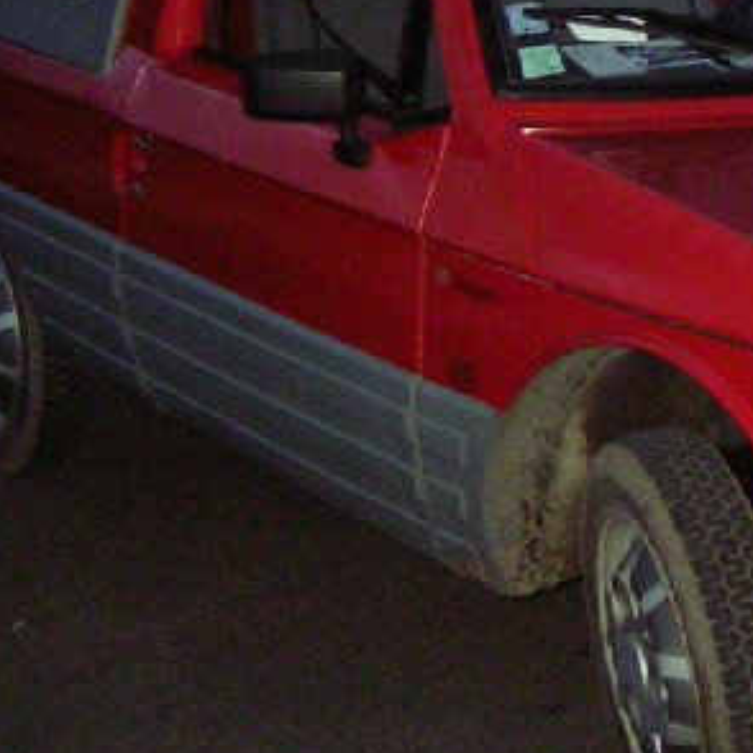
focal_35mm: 114
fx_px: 2806
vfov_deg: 15.2
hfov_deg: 15.1
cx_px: 730
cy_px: 172
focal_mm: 5.9
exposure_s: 1/31.7
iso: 200
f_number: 3
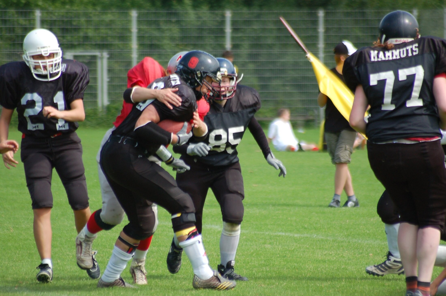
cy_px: 148
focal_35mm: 450
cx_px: 223
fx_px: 5564
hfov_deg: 4.6
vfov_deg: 3.0
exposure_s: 1/800
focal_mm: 300
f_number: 5.6
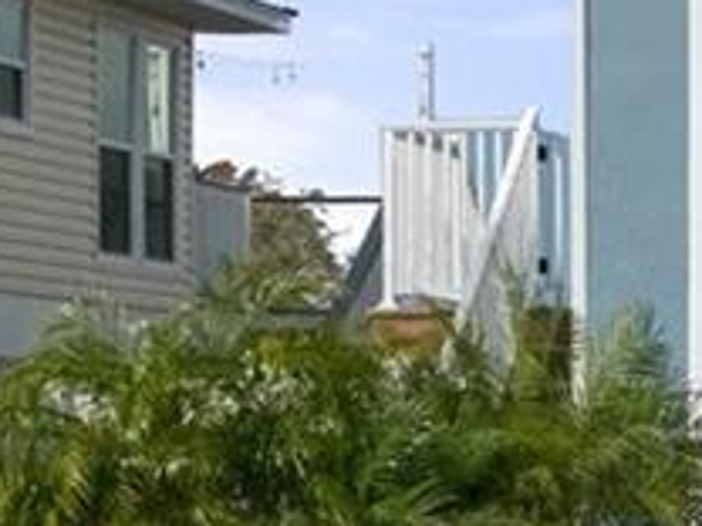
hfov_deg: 9.0
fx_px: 4056
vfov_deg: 7.3
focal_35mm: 200
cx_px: 1600
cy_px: 769
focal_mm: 18
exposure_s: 1/3000
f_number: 8
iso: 1000
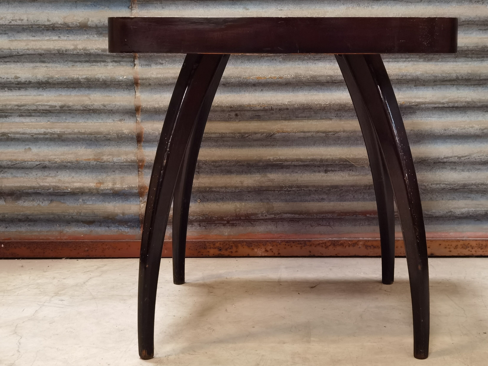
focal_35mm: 61
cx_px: 291
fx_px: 860
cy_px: 197
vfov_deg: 24.0
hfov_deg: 31.6
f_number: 1.9
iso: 400
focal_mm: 6.71
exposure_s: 1/33.3
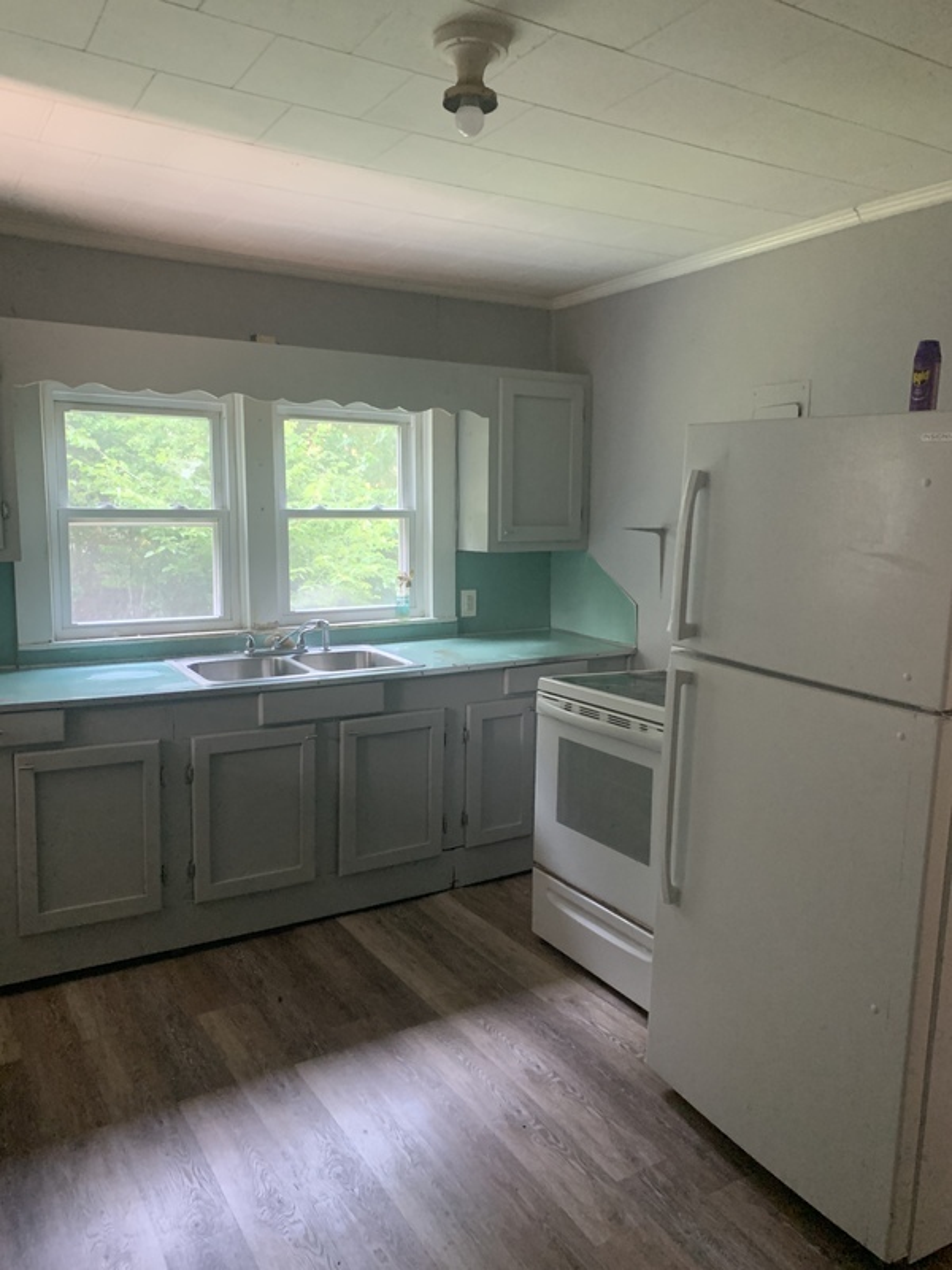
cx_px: 476
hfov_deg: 53.1
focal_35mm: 26
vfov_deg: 67.3
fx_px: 953
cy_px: 635
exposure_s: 1/40
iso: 400
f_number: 1.8
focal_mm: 4.25
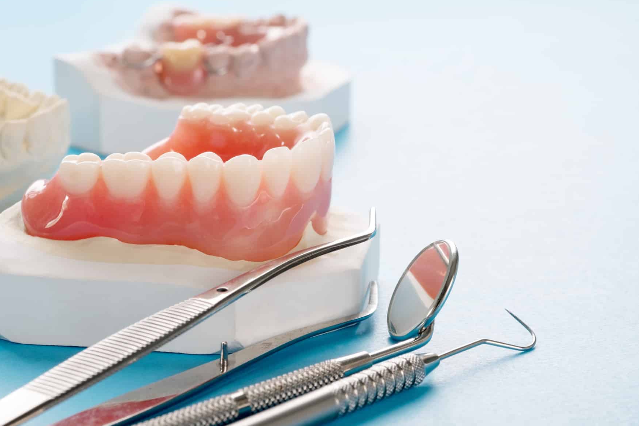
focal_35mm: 98
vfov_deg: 14.0
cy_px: 221
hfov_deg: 20.8
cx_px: 294
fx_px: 1740
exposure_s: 1
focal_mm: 60
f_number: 13
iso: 200
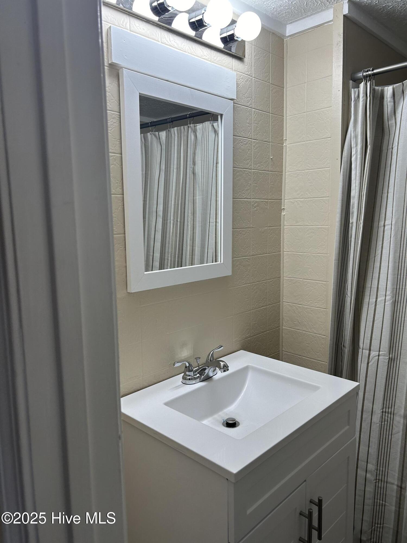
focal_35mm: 26
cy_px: 272
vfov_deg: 67.3
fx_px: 408
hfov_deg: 53.1
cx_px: 204
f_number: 1.5
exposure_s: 1/120
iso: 50
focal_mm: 5.7
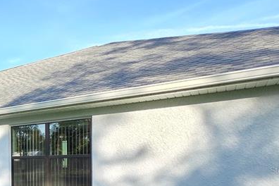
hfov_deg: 40.3
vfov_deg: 35.5
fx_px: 271
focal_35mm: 35
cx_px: -48
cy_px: 170
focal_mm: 2.2
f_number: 1.9
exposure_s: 1/375
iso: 40
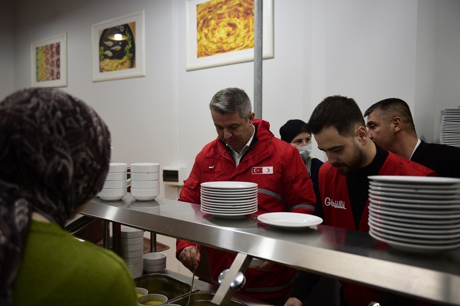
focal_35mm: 32
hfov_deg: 58.7
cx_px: 230
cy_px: 153
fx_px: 409
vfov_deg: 41.1
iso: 500
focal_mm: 32
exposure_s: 1/100
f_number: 2.8
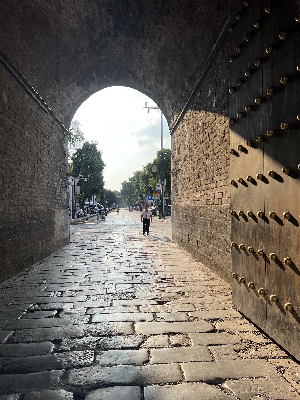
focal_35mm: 26
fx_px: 300
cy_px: 200
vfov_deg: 67.3
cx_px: 150
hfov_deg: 53.1
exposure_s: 1/2083
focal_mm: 5.7
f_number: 1.5
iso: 50
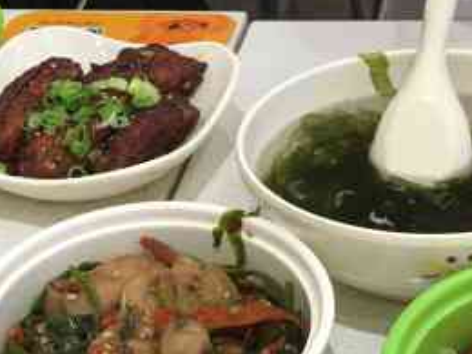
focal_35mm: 78
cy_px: 224
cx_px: 107
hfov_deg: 24.7
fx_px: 1064
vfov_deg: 18.9
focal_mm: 4.15
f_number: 2.2
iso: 32
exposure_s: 1/17
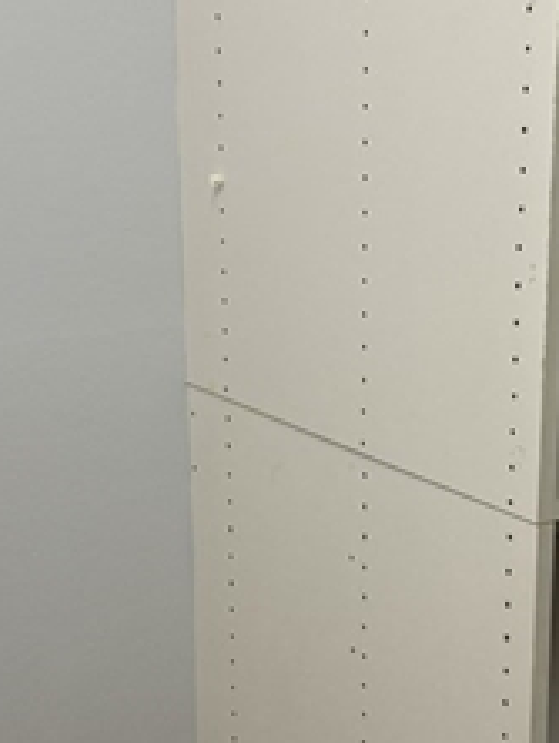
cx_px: 378
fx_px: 1784
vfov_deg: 23.4
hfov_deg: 17.8
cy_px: 505
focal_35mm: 83
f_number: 1.78
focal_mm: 6.76
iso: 125
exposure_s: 1/60
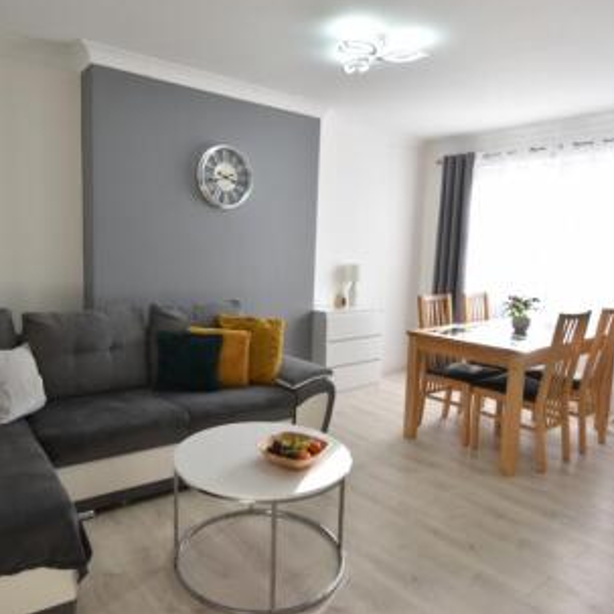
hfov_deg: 64.9
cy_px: 295
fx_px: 482
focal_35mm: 24
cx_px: 284
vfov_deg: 65.0
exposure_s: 1/60
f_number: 4.5
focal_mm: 12
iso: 100
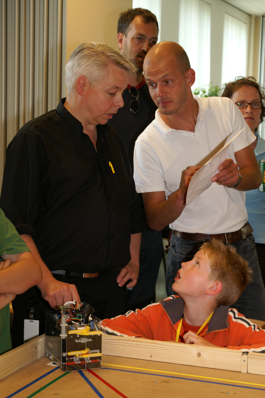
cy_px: 199
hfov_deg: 18.1
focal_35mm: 75
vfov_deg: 27.0
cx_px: 132
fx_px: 830
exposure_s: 1/60
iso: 400
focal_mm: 50
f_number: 5.6
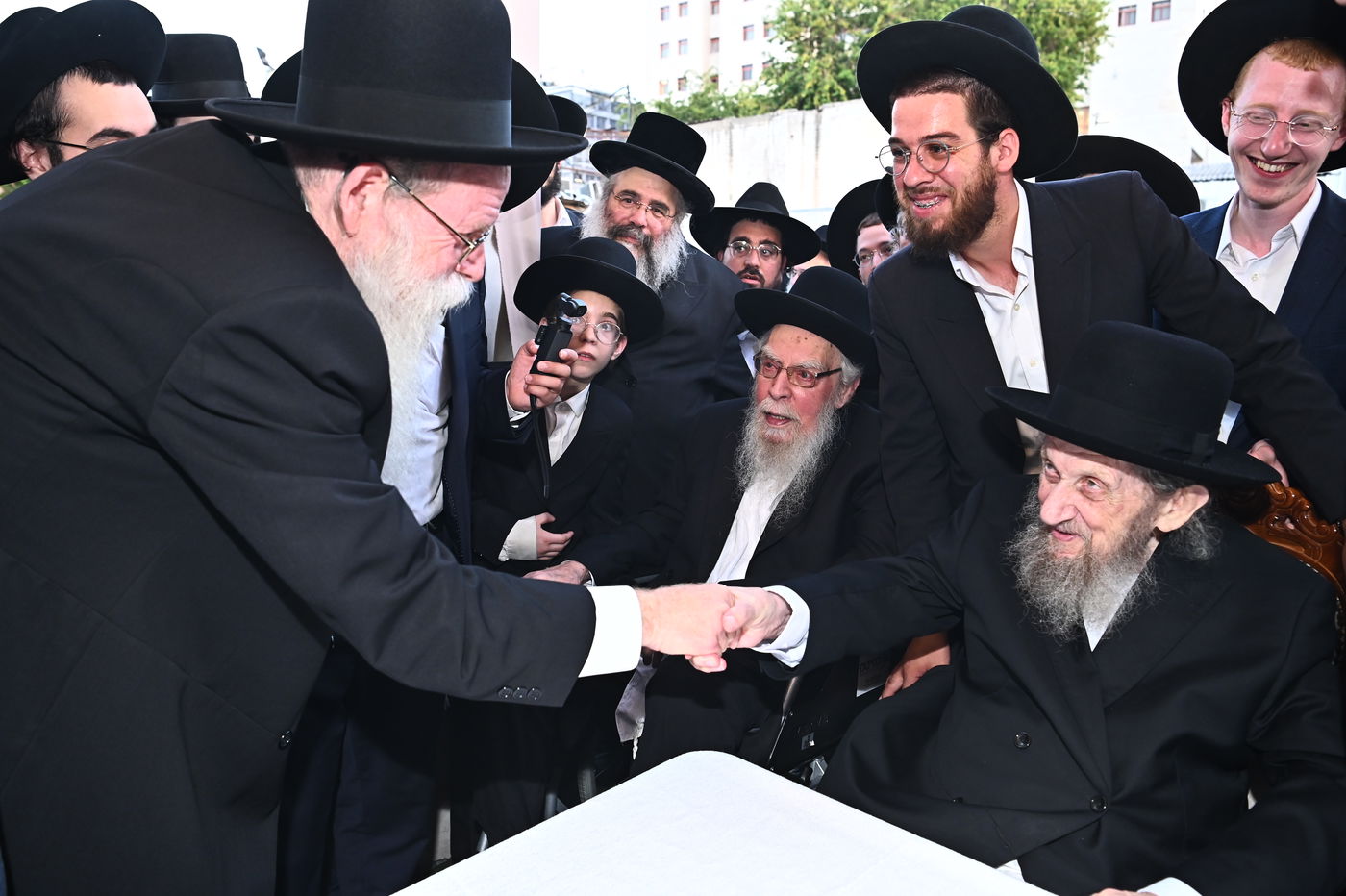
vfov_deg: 53.1
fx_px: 897
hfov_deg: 73.8
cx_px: 673
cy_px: 448
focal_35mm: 24
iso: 1600
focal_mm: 24
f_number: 5
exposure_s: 1/160
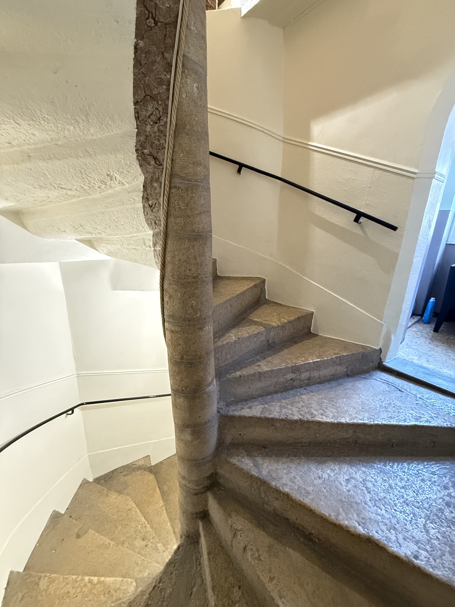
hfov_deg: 85.7
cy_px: 304
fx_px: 245
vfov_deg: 102.1
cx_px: 228
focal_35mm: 14
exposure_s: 1/50
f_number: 2.2
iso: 800
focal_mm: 2.22
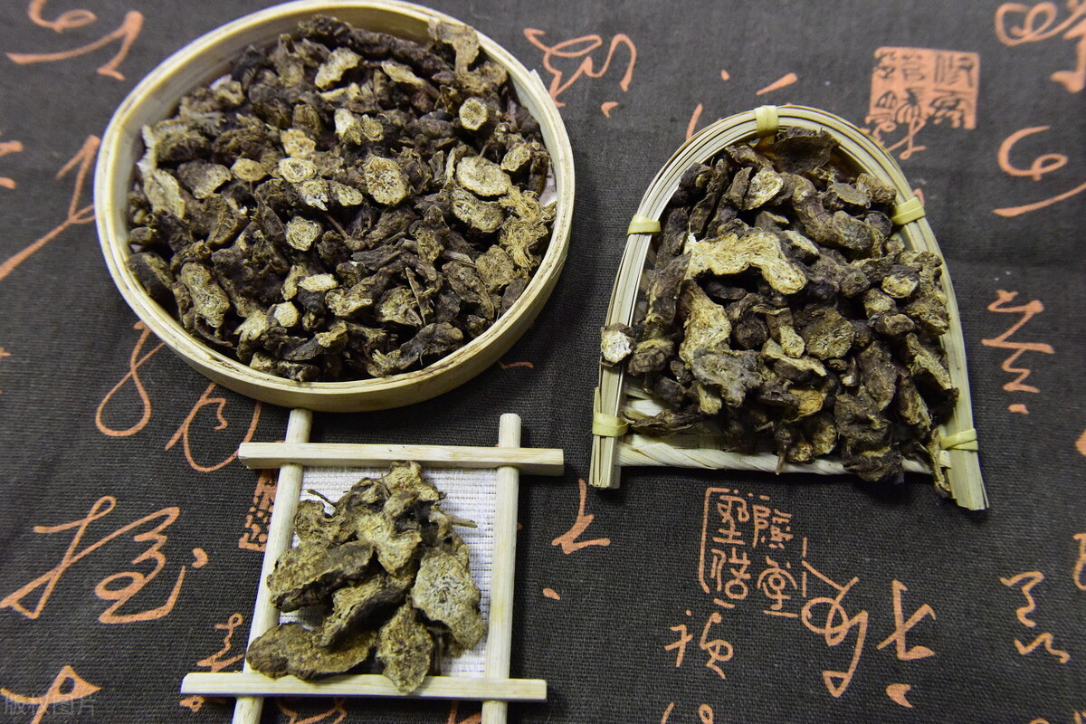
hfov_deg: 73.7
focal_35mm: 24
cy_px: 362
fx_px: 724
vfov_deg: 53.1
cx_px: 543
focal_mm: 24
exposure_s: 1/100
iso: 12800
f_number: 7.1
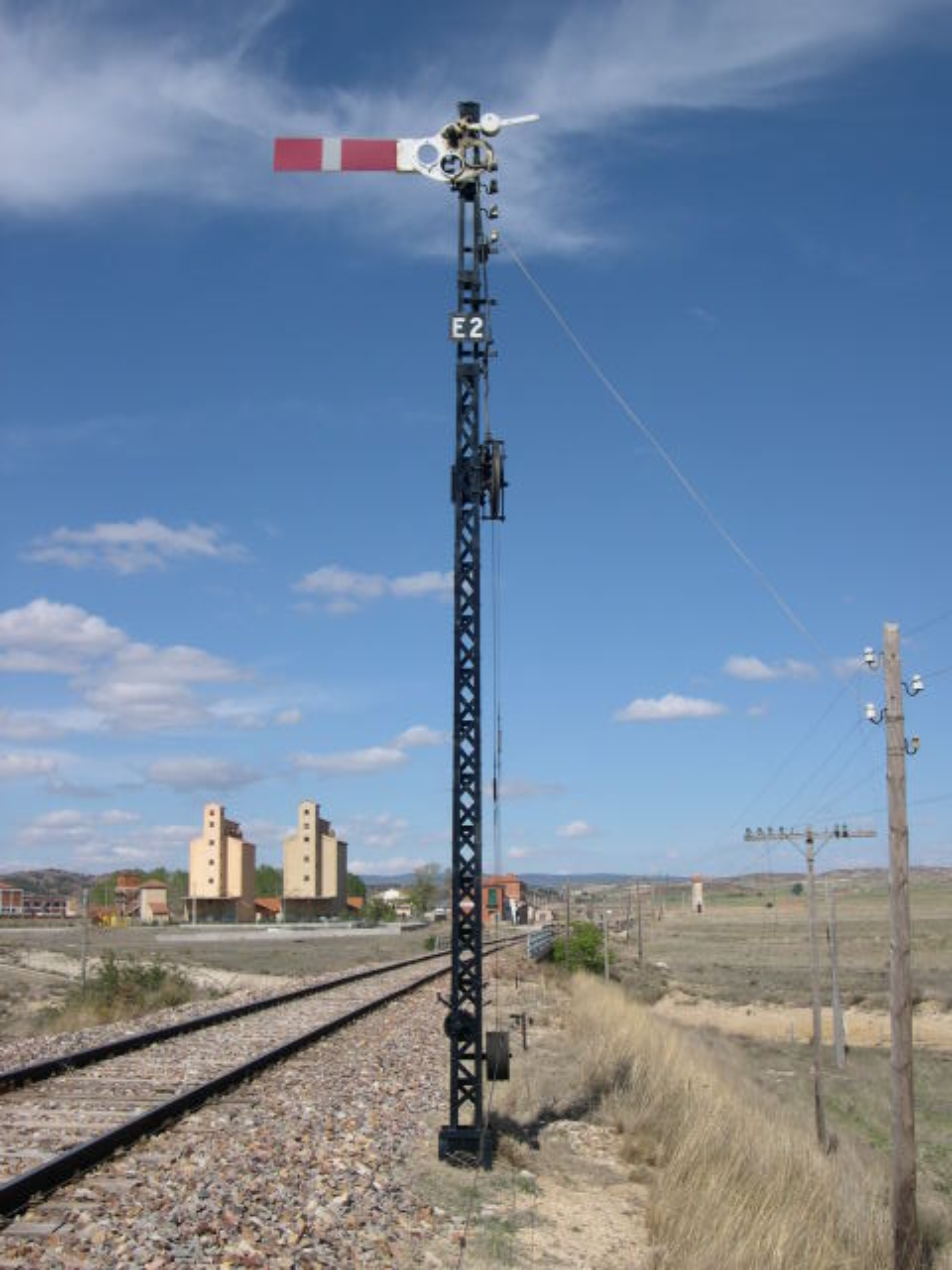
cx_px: 476
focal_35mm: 38
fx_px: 1393
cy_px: 635
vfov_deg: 49.0
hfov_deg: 37.7
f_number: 7.6
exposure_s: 1/380
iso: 100
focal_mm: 8
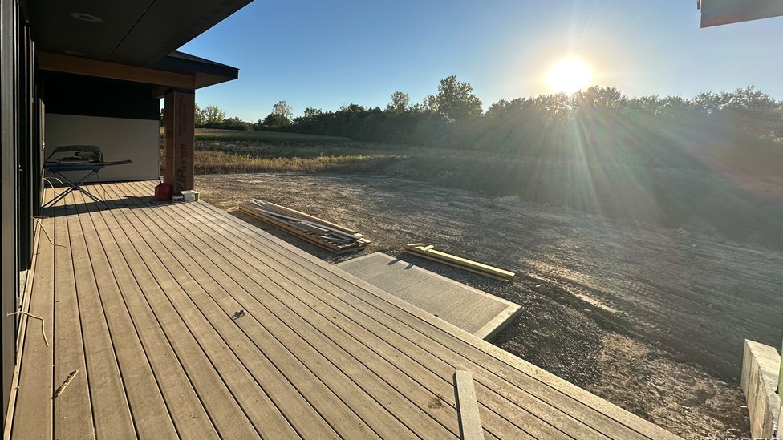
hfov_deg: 99.3
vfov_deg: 65.7
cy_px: 155
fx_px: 332
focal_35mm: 16
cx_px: 373
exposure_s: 1/1949
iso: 50
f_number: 2.2
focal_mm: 2.22
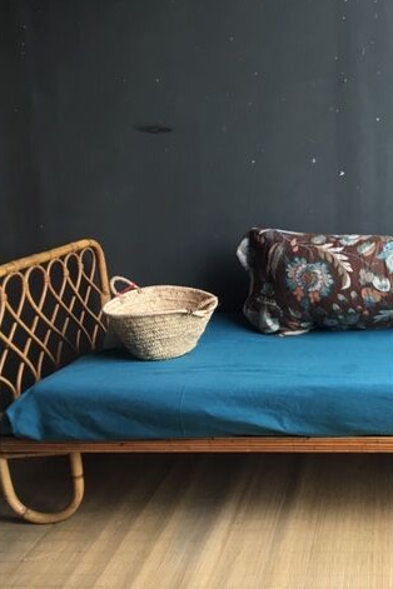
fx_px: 671
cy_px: 293
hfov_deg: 30.9
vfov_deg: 47.4
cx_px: 365
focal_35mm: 41
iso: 40
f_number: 2.2
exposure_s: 1/33
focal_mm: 4.15
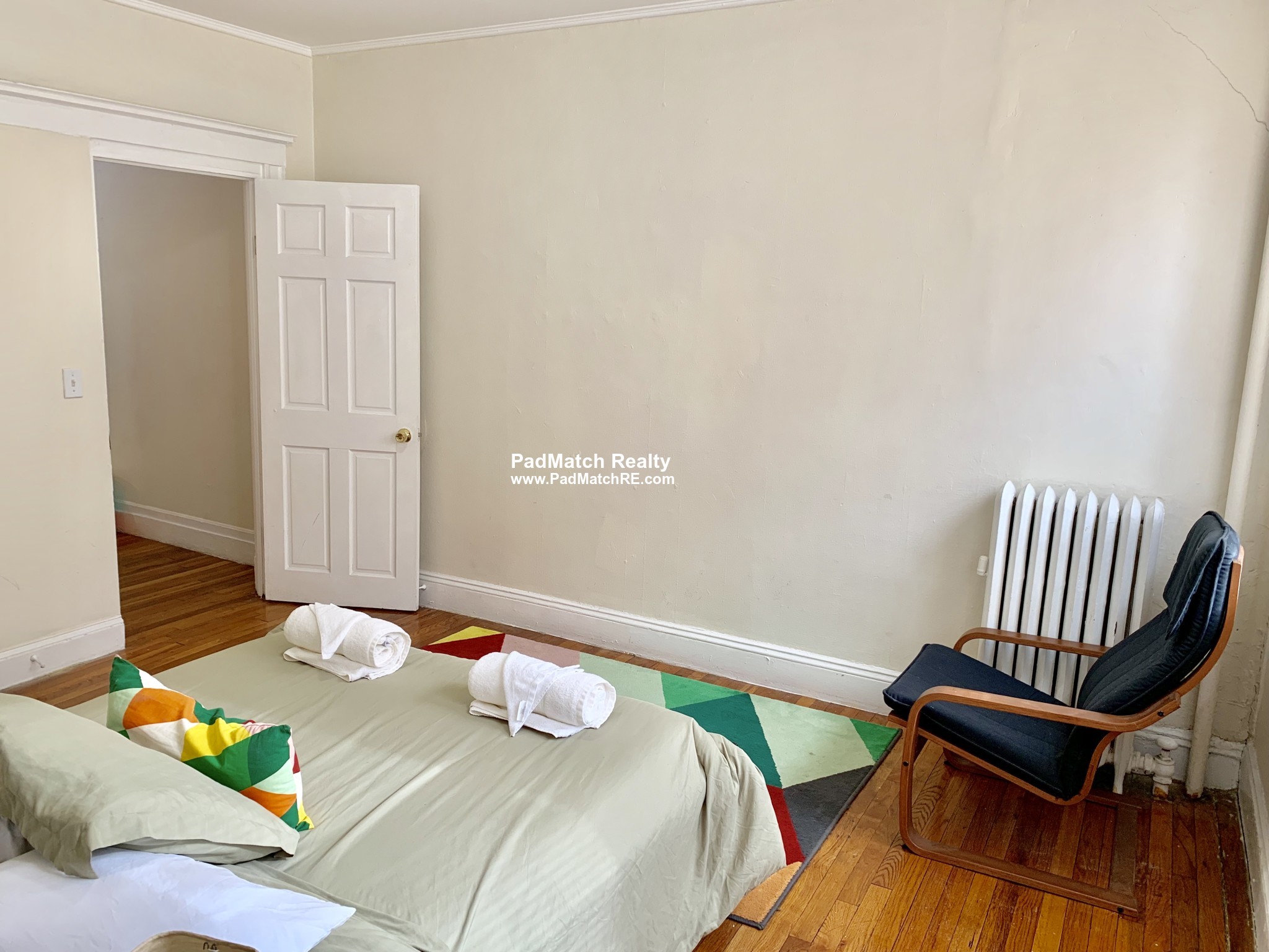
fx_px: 953
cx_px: 634
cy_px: 476
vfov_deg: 53.1
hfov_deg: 67.3
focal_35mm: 26
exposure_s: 1/60
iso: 50
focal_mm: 4.25
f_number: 1.8
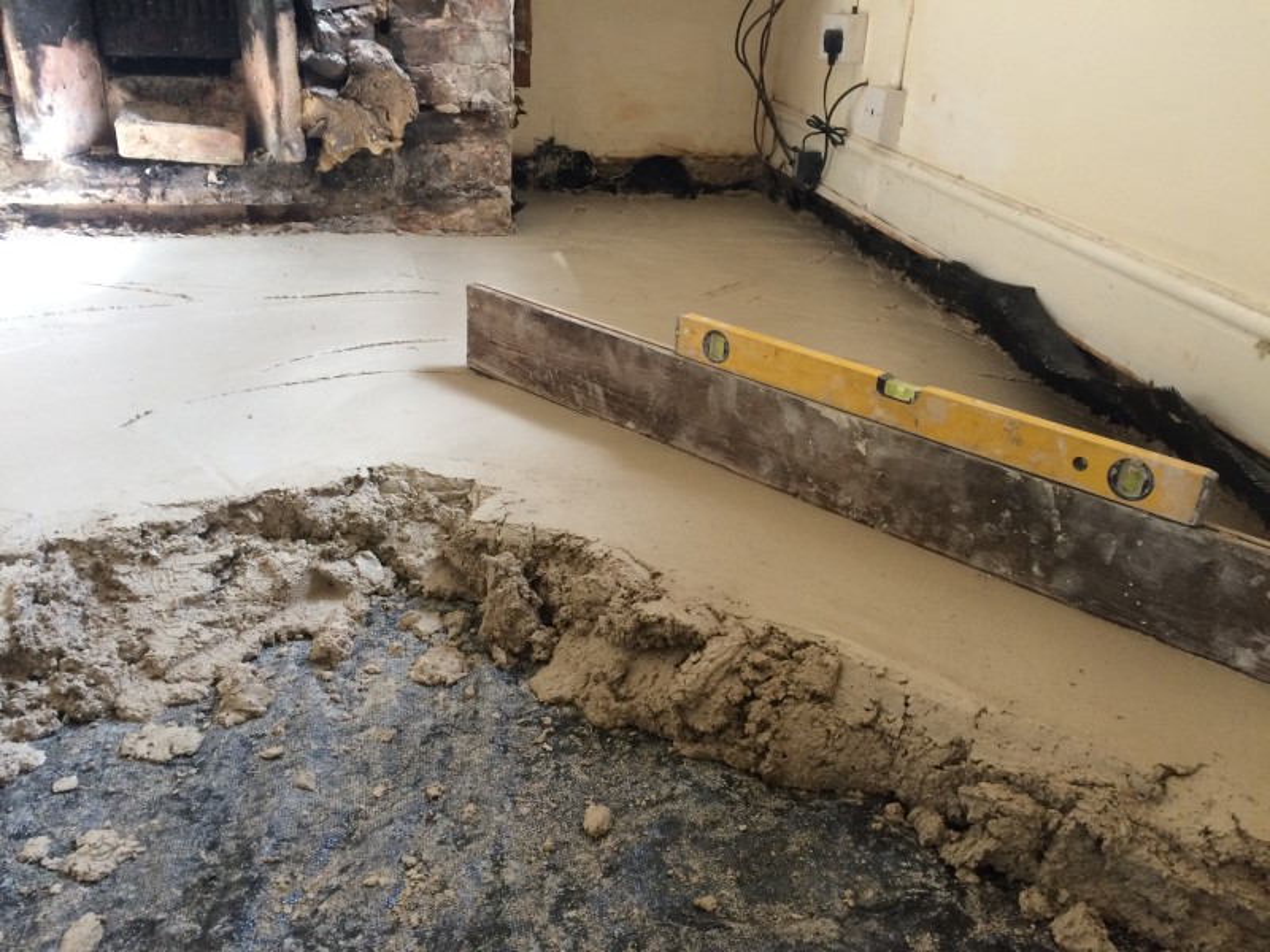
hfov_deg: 61.7
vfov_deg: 48.2
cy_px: 476
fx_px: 1064
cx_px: 635
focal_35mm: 29
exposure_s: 1/33
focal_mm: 4.15
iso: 80
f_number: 2.2
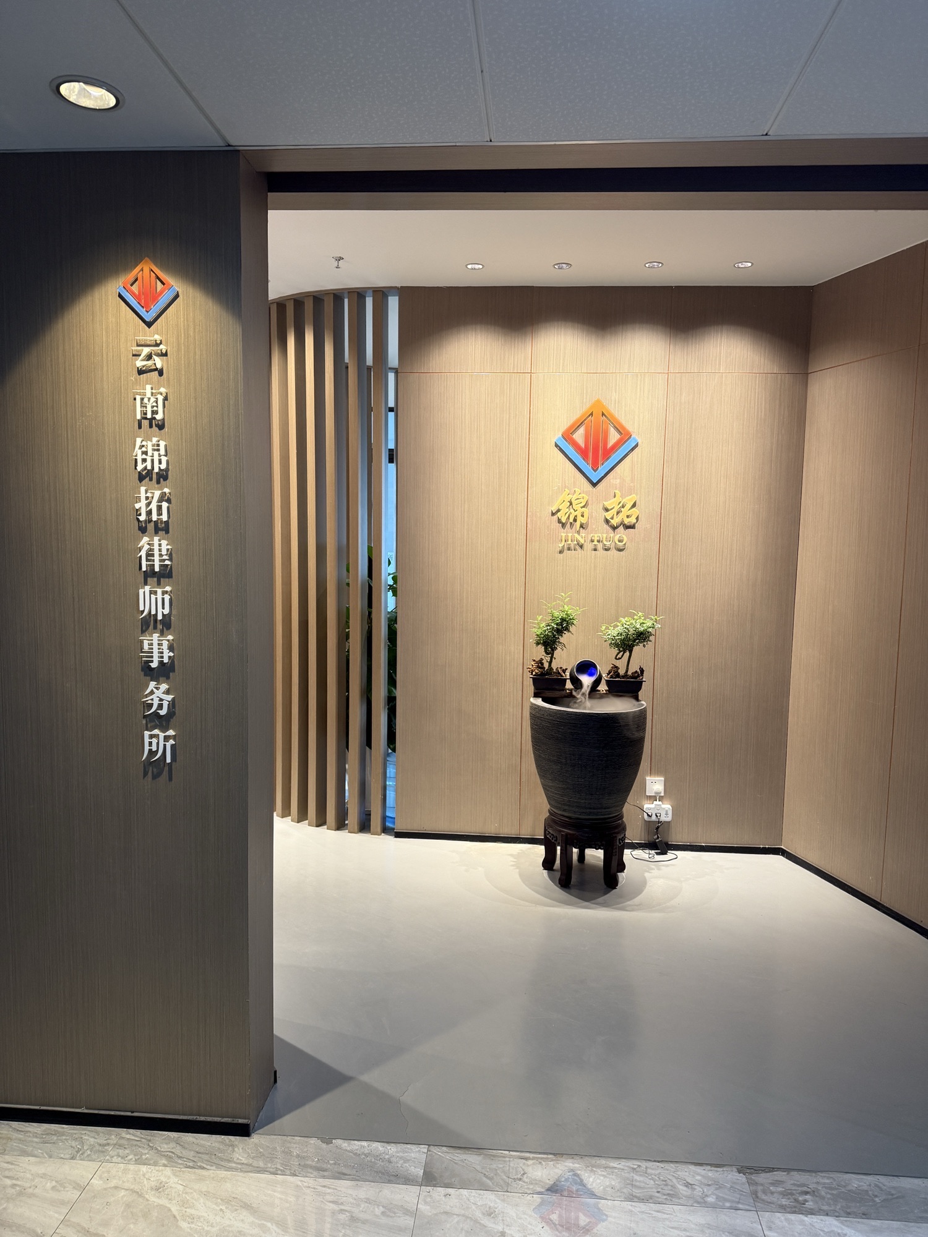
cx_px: 464
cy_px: 618
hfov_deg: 56.8
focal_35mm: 24
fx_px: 858
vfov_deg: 71.6
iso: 160
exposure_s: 1/50
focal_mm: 6.76
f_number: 1.78
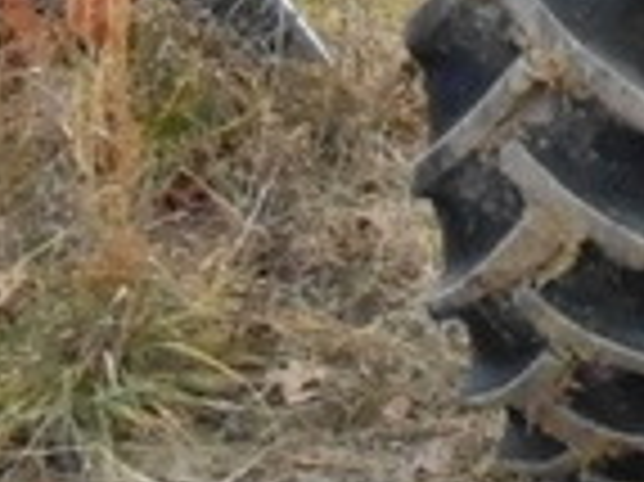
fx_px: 1692
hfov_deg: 18.2
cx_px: 1072
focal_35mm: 91
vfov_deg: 15.5
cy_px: -119
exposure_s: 1/1500
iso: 1600
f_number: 3.5
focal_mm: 4.6
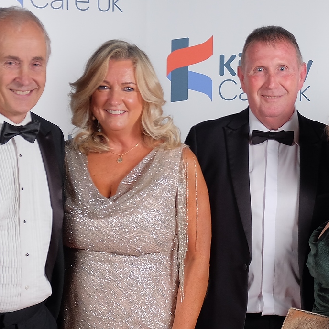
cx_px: 248
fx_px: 1172
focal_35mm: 109
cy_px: 250
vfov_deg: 15.9
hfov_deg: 15.9
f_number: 4
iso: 400
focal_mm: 32.9
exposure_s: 1/180
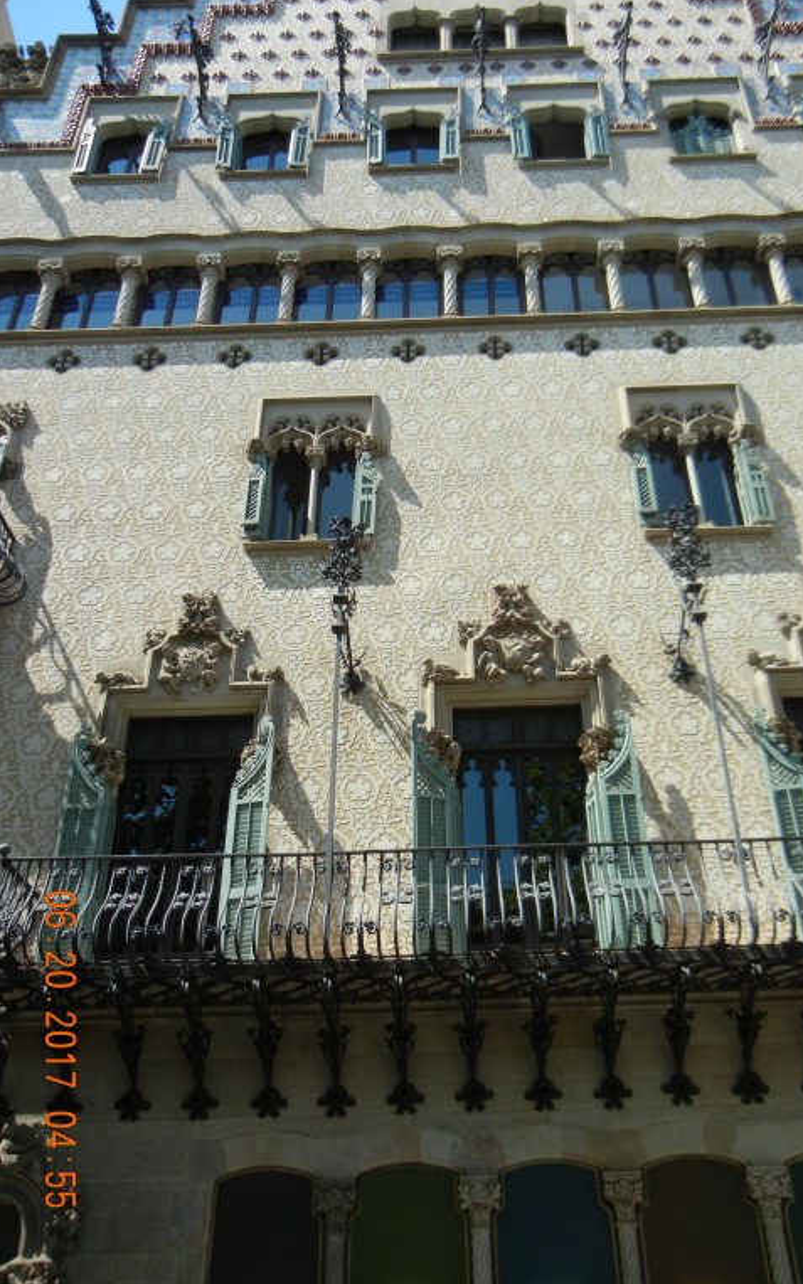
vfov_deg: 59.6
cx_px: 444
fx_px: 1120
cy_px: 641
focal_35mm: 32
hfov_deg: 39.4
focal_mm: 5.4
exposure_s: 1/804
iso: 160
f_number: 3.5
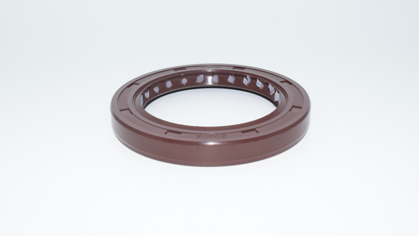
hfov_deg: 41.7
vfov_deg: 24.2
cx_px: 211
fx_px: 550
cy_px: 108
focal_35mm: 50
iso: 1600
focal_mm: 31
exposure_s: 1/60
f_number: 29
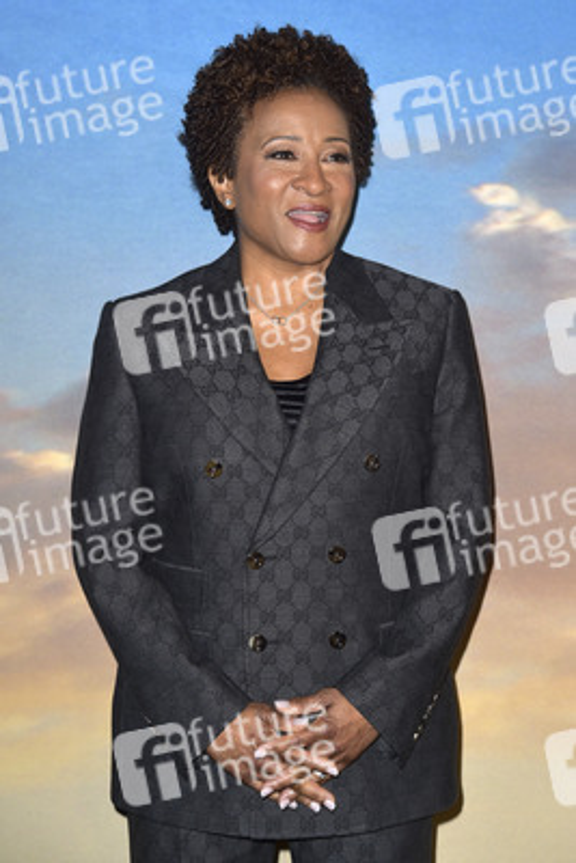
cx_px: 288
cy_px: 432
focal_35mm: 116
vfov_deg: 17.6
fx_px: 2781
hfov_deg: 11.8
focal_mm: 116
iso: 320
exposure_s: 1/250
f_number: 6.3
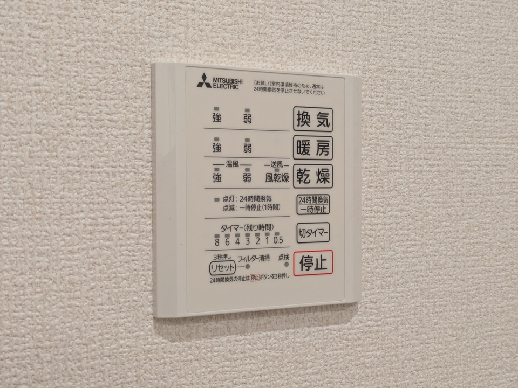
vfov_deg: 28.6
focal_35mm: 51
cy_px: 194
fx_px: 763
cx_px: 259
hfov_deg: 37.5
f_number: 1.89
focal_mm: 5.43
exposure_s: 1/100
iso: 223
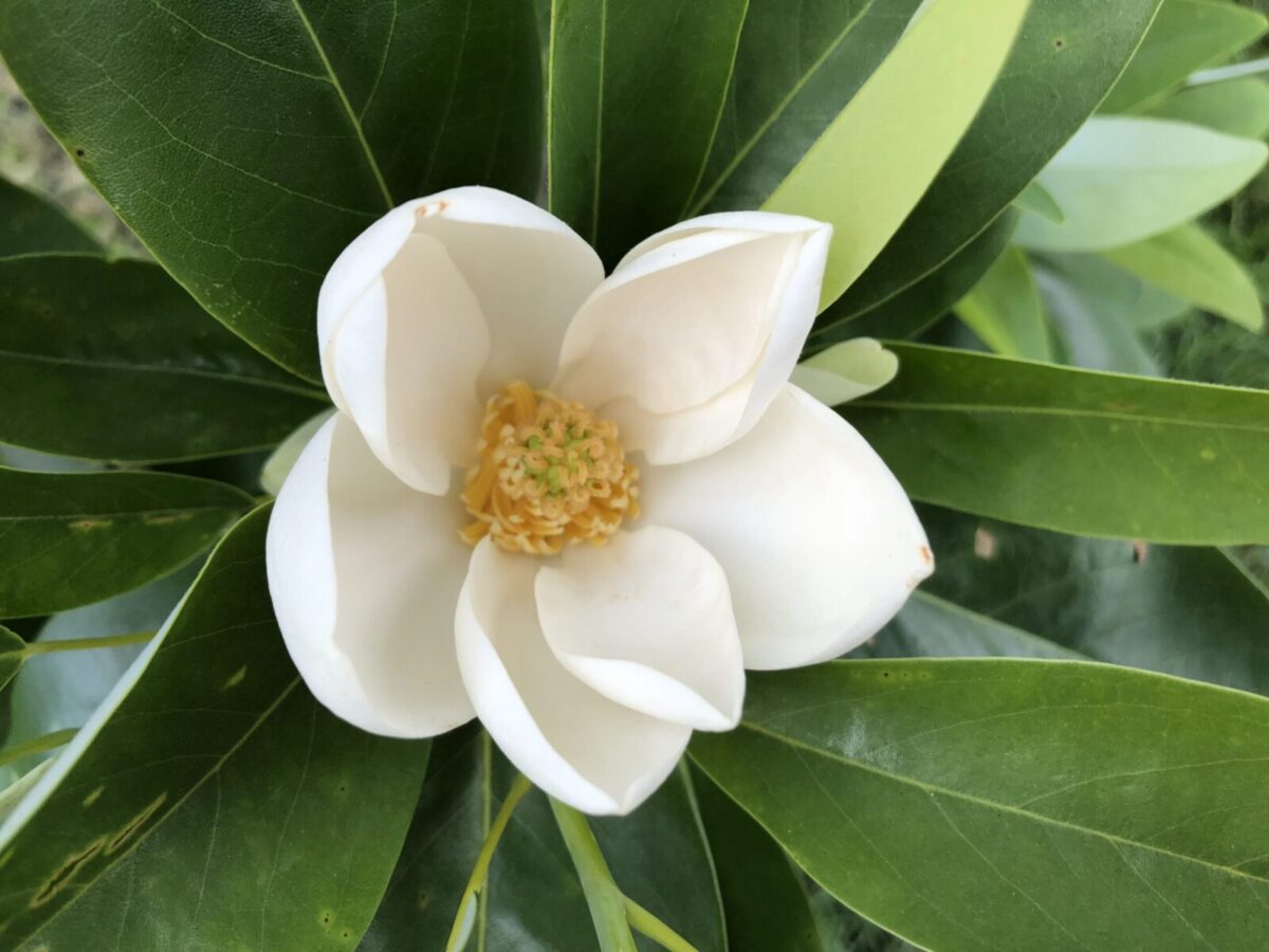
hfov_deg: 63.4
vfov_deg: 49.7
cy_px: 476
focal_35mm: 28
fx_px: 1026
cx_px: 634
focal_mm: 4
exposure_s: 1/466
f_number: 1.8
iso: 20
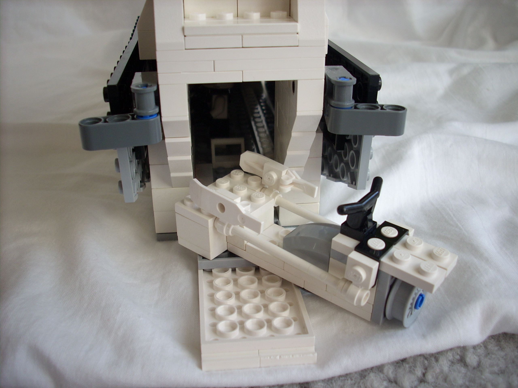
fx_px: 554
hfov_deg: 50.1
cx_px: 259
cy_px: 194
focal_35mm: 37
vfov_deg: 38.7
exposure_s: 1/37.2
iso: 64
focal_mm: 6.2
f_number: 2.8
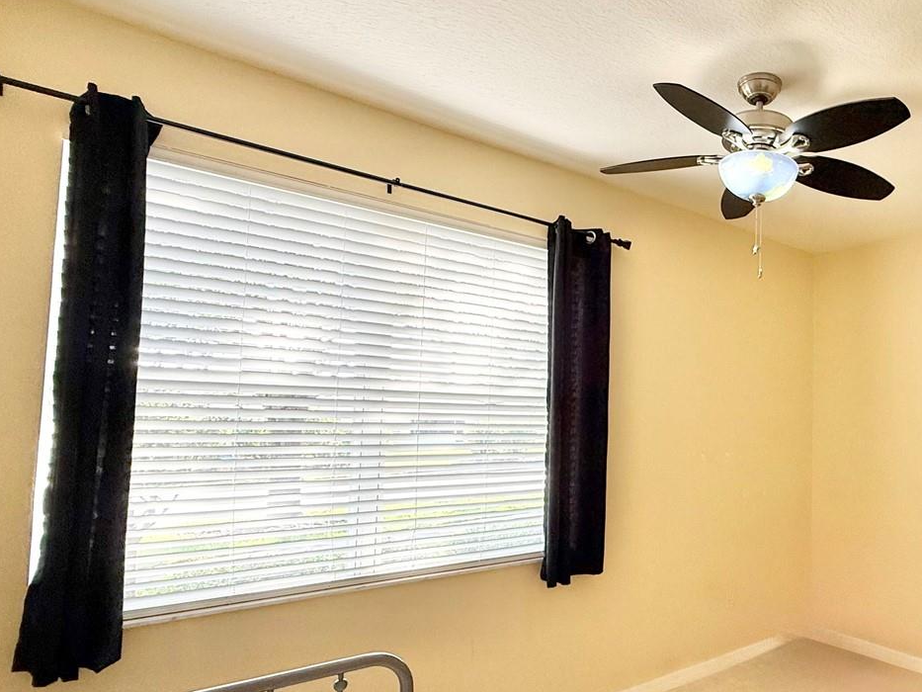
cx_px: 733
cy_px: 385
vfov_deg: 56.7
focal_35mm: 24
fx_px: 639
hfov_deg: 65.4
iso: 125
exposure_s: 1/99
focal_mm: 2.22
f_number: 2.2
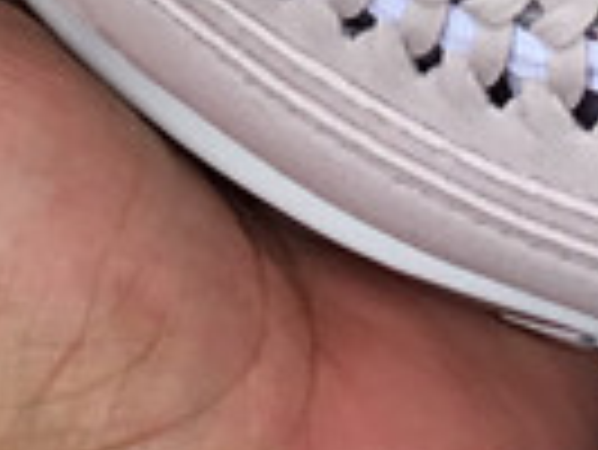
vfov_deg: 6.9
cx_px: 135
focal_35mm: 209
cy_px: -448
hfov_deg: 9.4
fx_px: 3614
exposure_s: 1/715
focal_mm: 3.3
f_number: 2.4
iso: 25
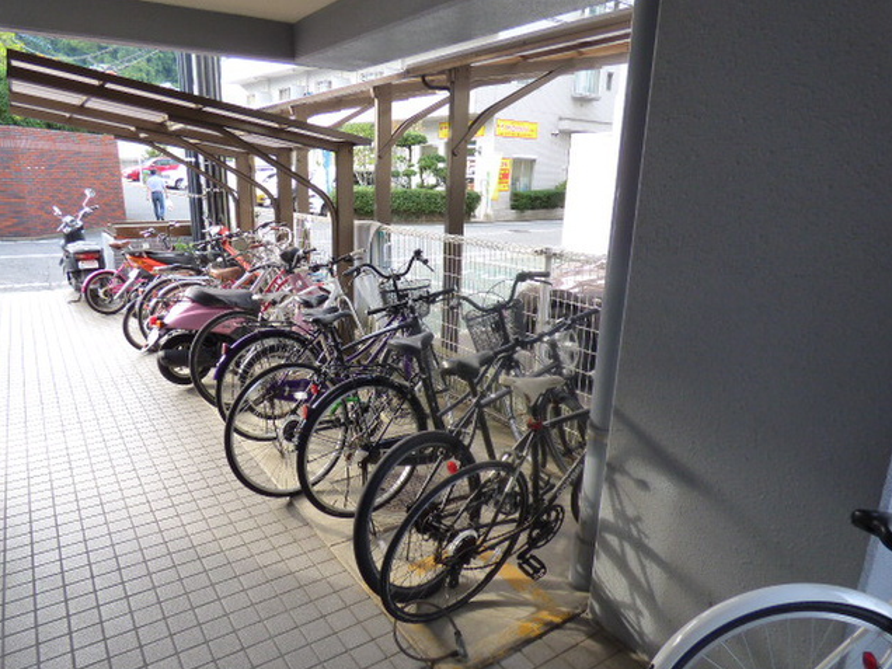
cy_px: 354
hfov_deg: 76.2
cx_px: 405
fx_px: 567
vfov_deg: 61.0
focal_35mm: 22
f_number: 2.8
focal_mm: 3.58
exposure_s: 1/60
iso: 160
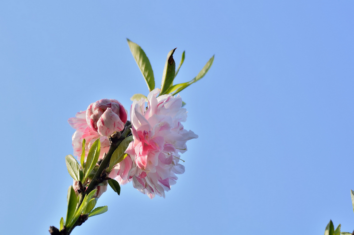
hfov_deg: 15.2
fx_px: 1325
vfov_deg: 10.1
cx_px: 177
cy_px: 118
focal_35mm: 135
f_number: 8
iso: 100
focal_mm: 90
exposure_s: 1/200
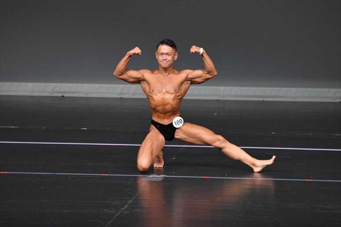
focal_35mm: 375
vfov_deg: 3.7
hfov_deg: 5.5
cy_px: 114
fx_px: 3550
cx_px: 170
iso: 4000
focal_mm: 250
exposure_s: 1/400
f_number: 5.6
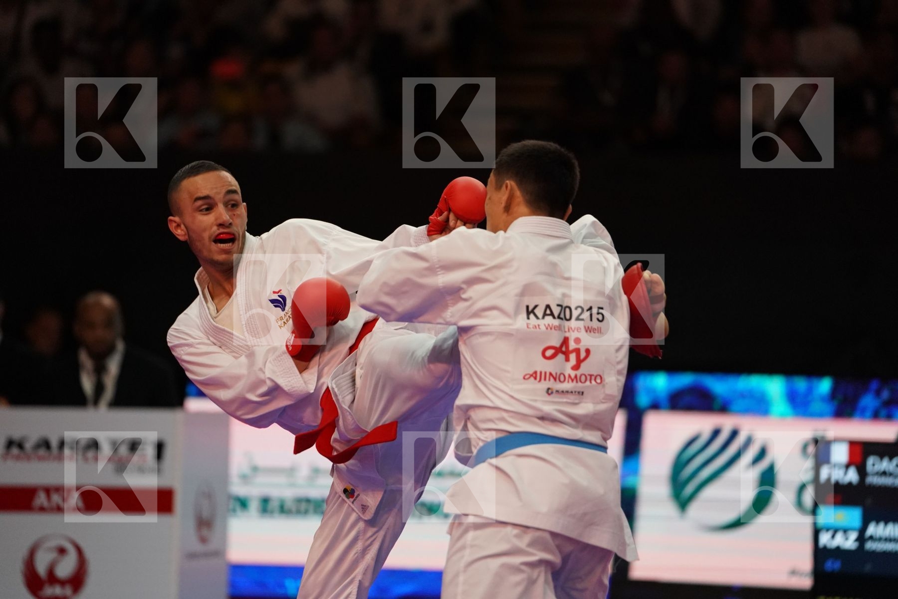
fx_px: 4988
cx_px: 449
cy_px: 300
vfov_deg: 6.9
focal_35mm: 200
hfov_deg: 10.3
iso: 4000
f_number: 2.8
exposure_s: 1/1000
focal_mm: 200
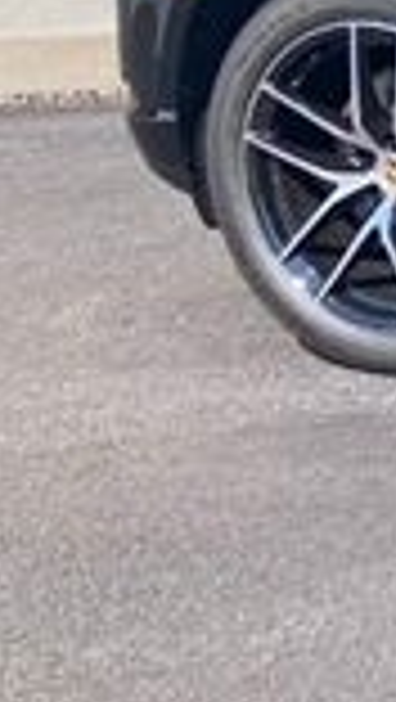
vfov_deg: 16.6
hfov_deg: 7.8
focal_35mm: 125
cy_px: -58
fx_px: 2328
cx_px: 1359
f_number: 1.8
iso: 20
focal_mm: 3.99
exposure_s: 1/1000
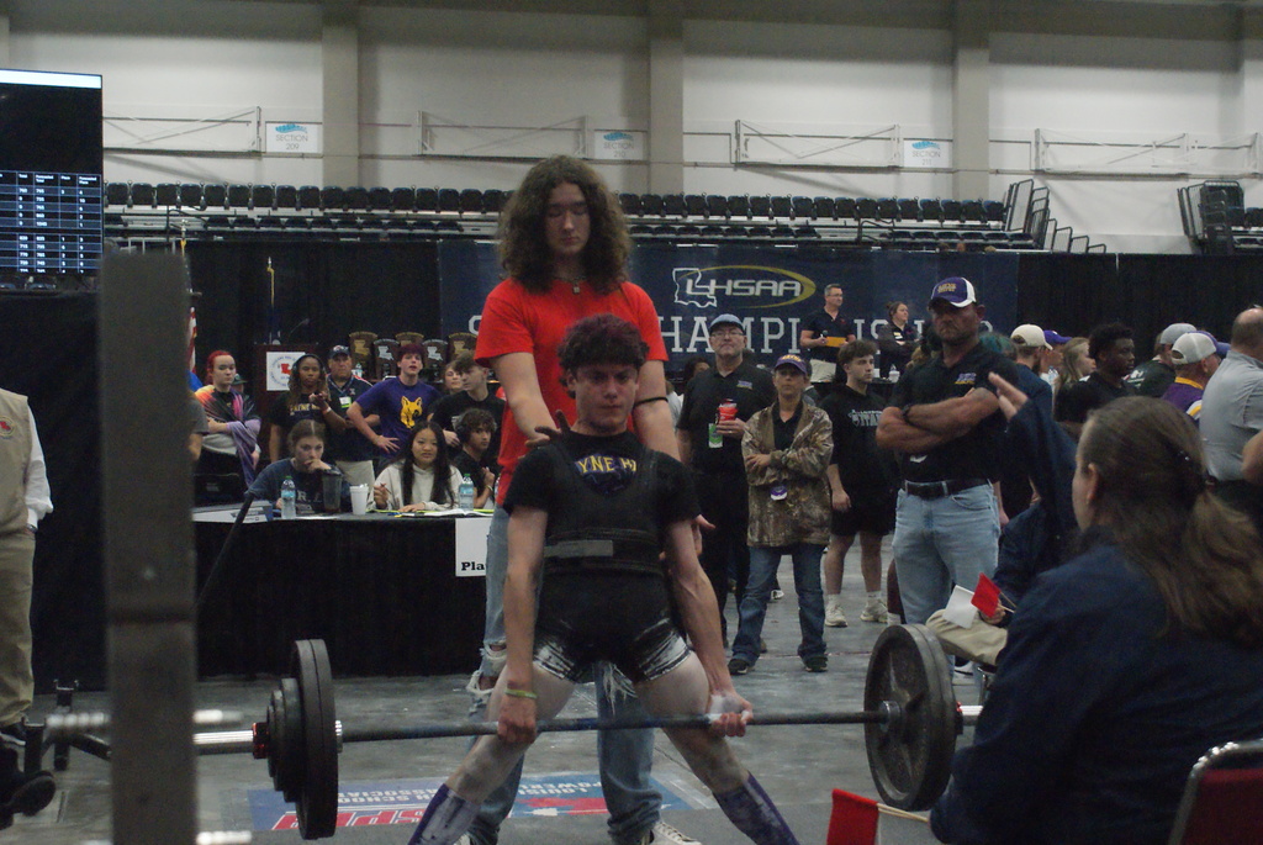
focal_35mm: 60
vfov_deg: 22.7
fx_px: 2107
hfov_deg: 33.4
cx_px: 632
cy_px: 422
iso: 3200
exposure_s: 1/80
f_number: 6.3
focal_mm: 40
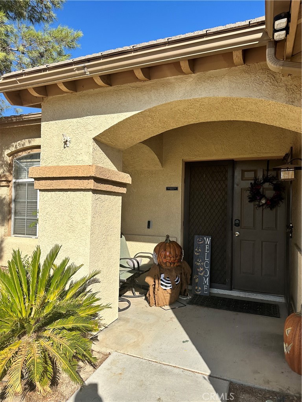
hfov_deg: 56.8
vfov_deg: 71.6
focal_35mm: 24
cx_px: 151
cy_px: 201
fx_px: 279
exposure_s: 1/5263
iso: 80
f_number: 1.78
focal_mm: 6.86
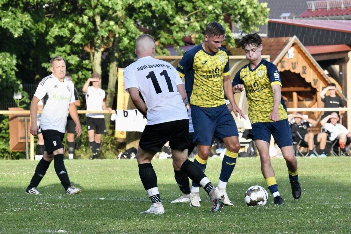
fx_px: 2339
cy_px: 117
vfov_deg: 5.7
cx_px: 176
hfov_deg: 8.6
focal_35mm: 240
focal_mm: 240
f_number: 13
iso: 5000
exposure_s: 1/1600
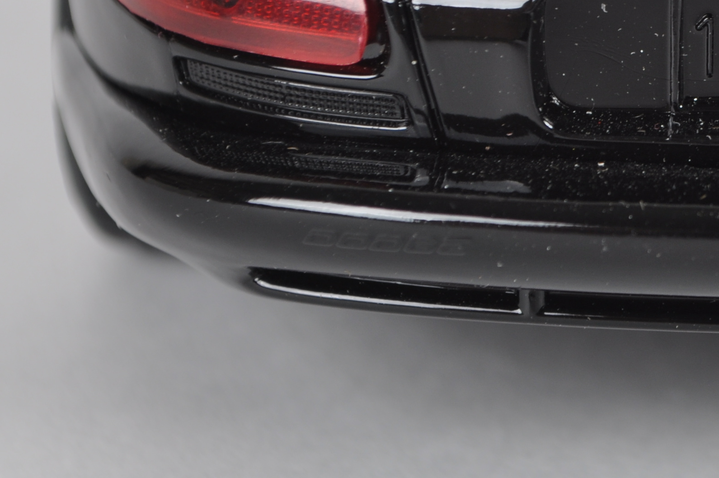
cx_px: 822
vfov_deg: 6.2
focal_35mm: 222
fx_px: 4436
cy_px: 73
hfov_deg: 9.2
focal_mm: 55
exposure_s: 1/125
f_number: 9
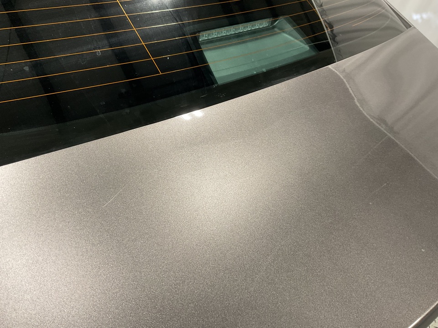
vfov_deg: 48.2
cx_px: 219
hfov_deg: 61.7
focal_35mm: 29
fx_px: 367
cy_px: 164
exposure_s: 1/50
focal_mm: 3
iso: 50
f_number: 1.8
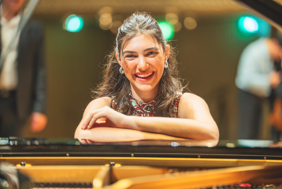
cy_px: 94
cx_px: 141
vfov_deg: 11.7
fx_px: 917
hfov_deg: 17.5
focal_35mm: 117
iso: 2500
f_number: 2
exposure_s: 1/320
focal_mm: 117
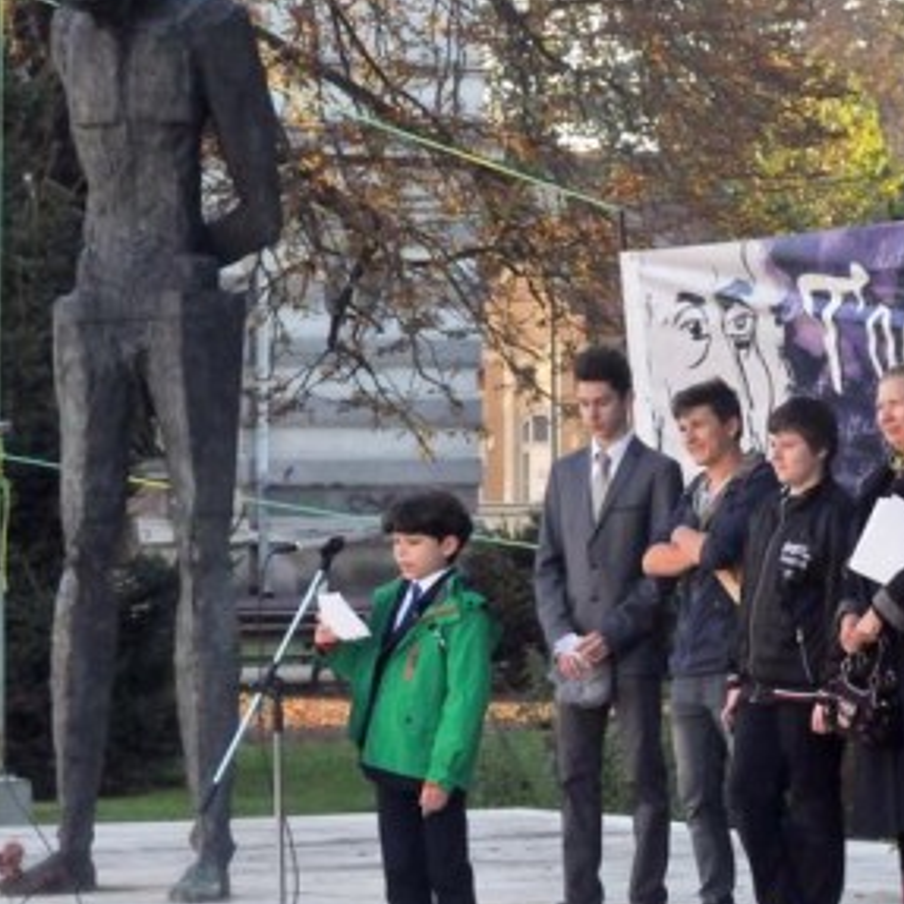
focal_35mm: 202
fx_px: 5968
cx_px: 668
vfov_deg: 8.7
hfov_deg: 8.7
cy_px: 452
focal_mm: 70
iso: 800
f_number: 9
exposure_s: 1/320
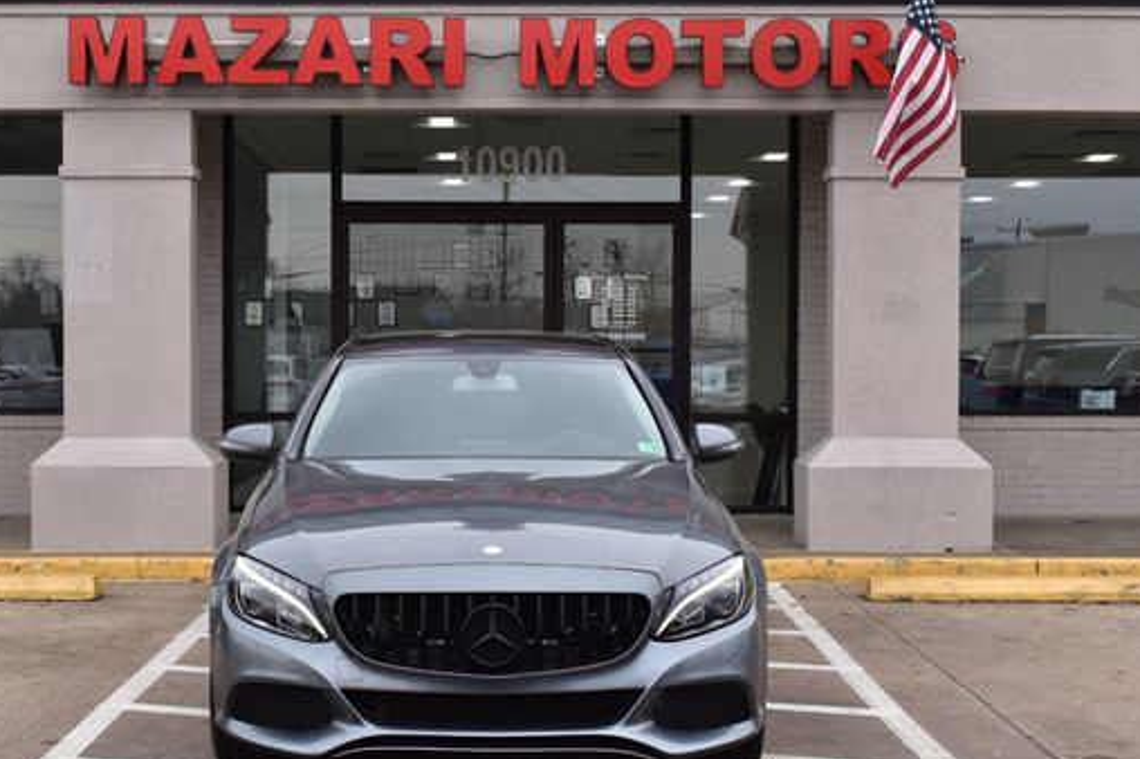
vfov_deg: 23.1
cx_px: 489
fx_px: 1855
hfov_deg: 34.1
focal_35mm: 59
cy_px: 427
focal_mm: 31
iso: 400
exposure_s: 1/200
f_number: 10
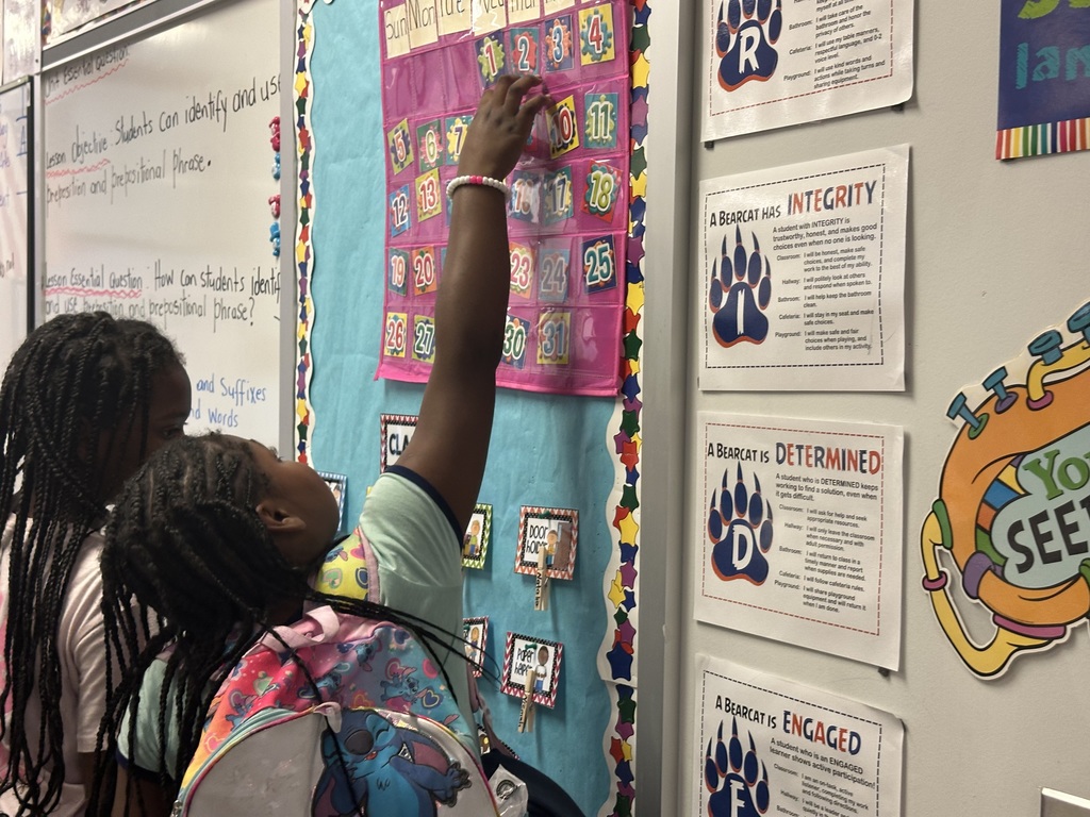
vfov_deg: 30.3
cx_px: 545
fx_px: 1511
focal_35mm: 48
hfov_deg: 39.7
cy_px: 408
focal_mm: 6.86
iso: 100
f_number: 1.78
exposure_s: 1/60
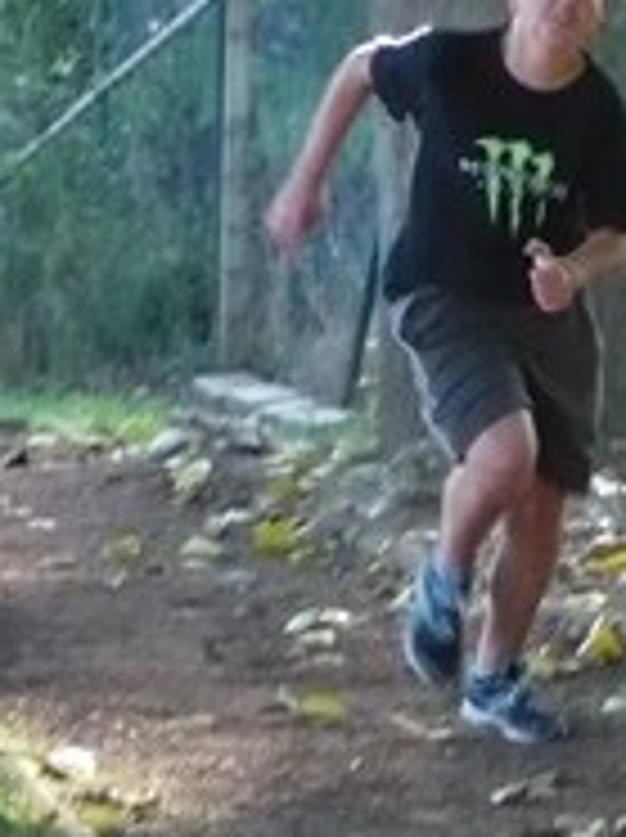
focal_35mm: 372
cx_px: 716
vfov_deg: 5.3
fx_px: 8990
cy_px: 382
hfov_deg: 4.0
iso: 400
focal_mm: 17.4
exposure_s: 1/125
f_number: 5
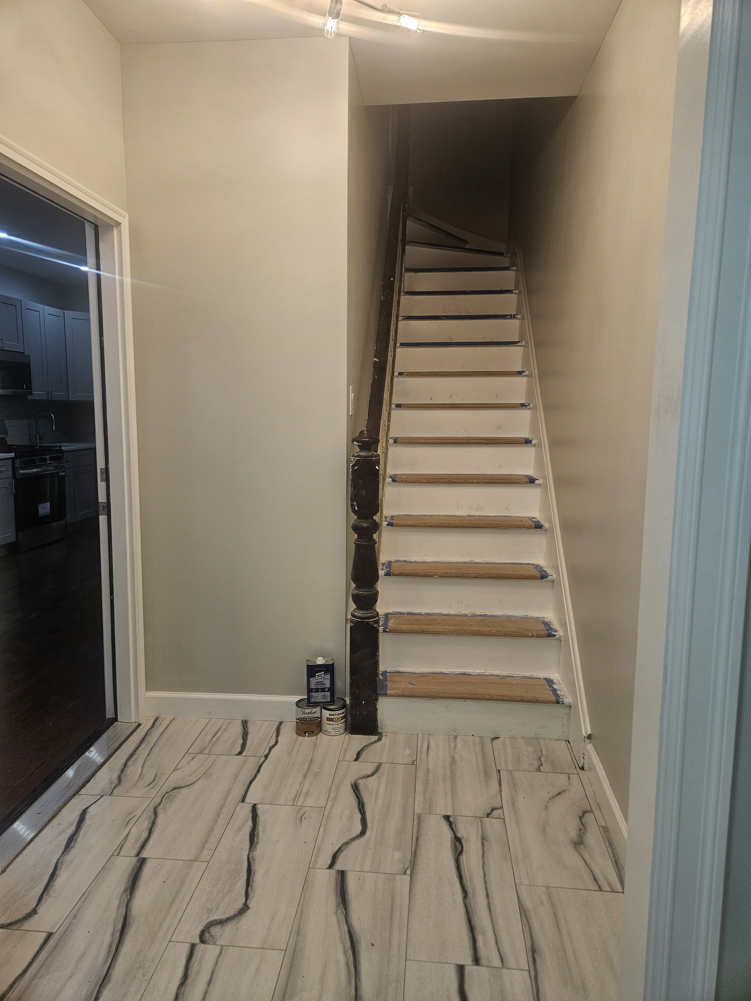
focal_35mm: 23
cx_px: 376
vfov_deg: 73.9
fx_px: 665
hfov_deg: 58.9
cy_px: 500
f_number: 1.8
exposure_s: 1/120
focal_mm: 5.4
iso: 64
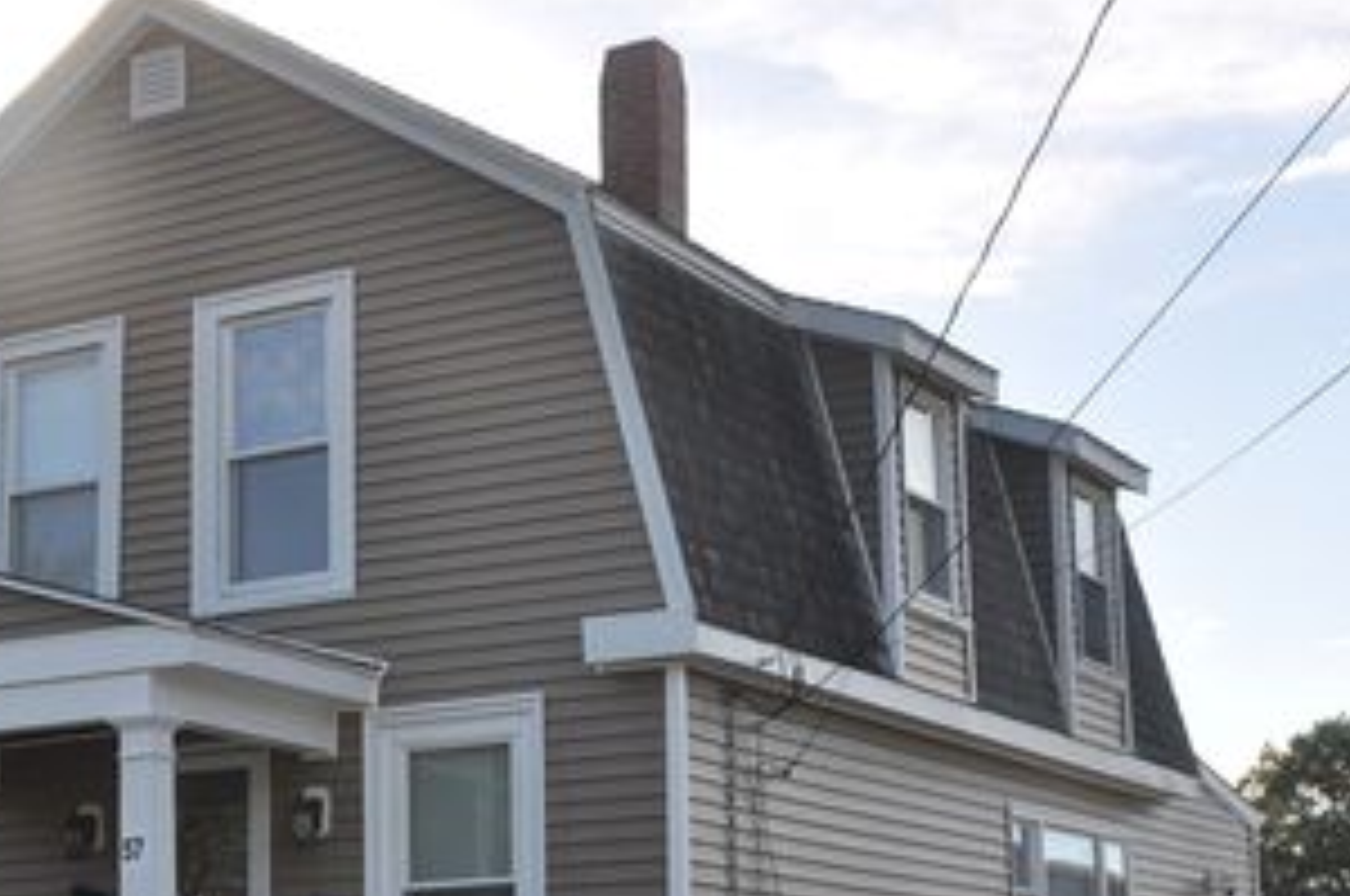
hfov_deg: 26.7
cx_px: 338
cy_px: 702
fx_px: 2808
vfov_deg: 18.0
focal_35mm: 75
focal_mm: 30
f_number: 10
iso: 200
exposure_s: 1/200
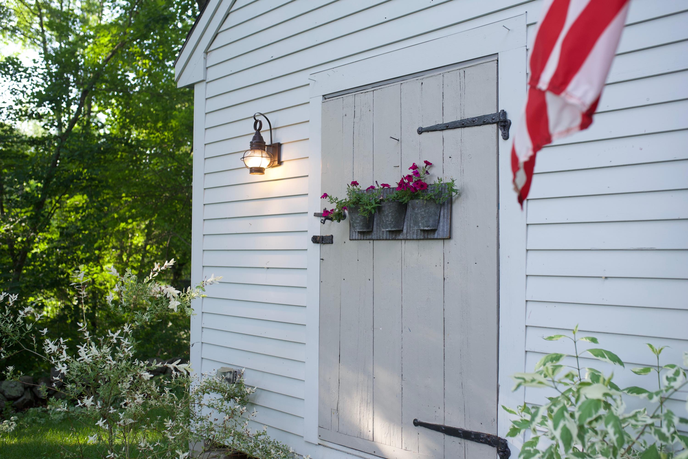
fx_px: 669
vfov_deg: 37.9
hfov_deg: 54.4
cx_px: 344
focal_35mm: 35
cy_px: 230
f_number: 3.2
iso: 800
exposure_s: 1/1000
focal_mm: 35
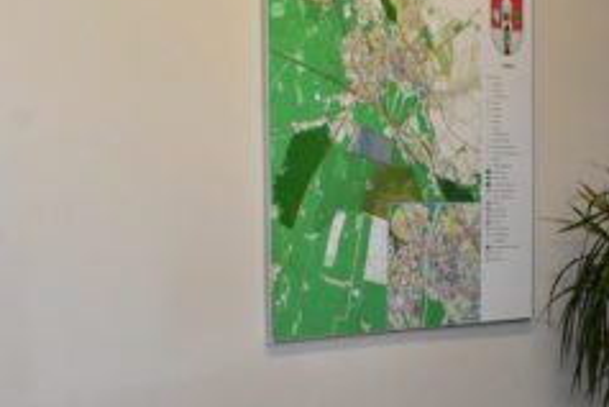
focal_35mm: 91
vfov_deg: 14.9
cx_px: 312
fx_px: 1546
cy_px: 353
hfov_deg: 22.3
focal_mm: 23
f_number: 8
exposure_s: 1/320
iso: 4000
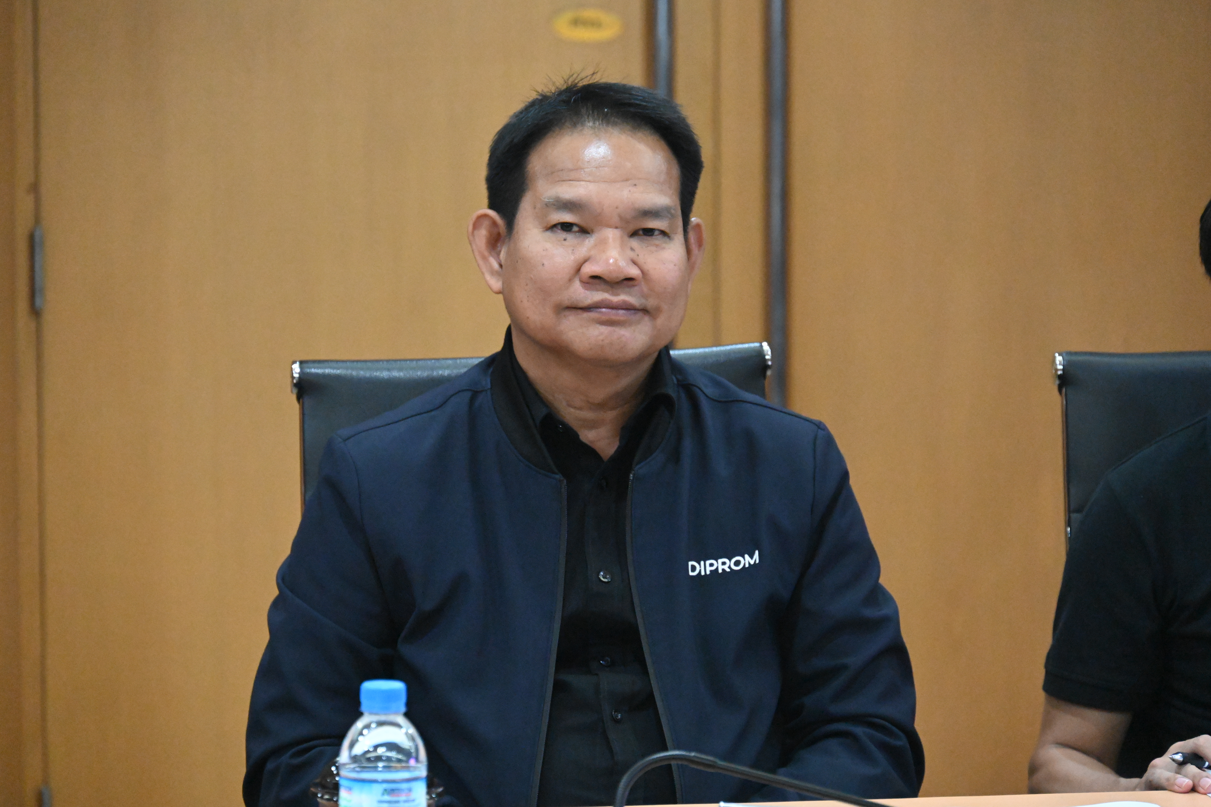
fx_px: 5550
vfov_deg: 8.3
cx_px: 606
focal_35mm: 165
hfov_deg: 12.5
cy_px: 404
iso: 12800
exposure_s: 1/160
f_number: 6.3
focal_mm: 165
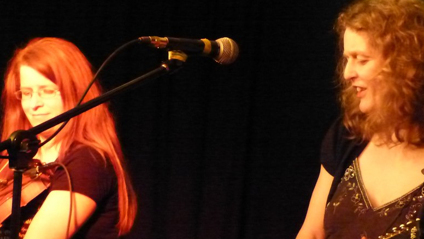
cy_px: 180
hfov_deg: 13.4
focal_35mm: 160
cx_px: 243
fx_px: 1799
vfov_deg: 7.6
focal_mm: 20.5
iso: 3200
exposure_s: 1/60
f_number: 2.8
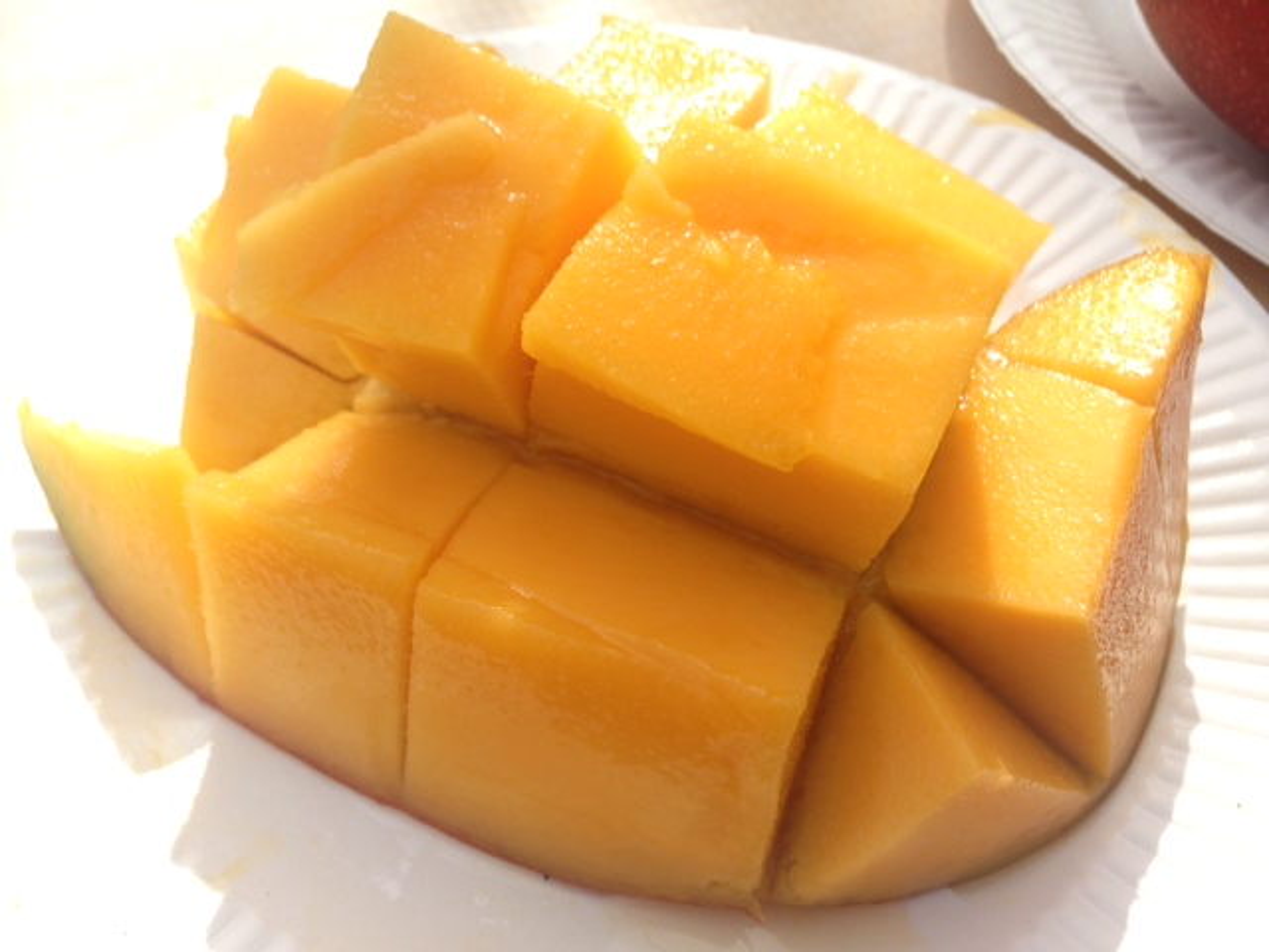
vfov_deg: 42.9
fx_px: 1210
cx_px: 634
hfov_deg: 55.4
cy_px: 476
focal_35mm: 33
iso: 50
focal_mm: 4.13
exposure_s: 1/797
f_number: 2.4
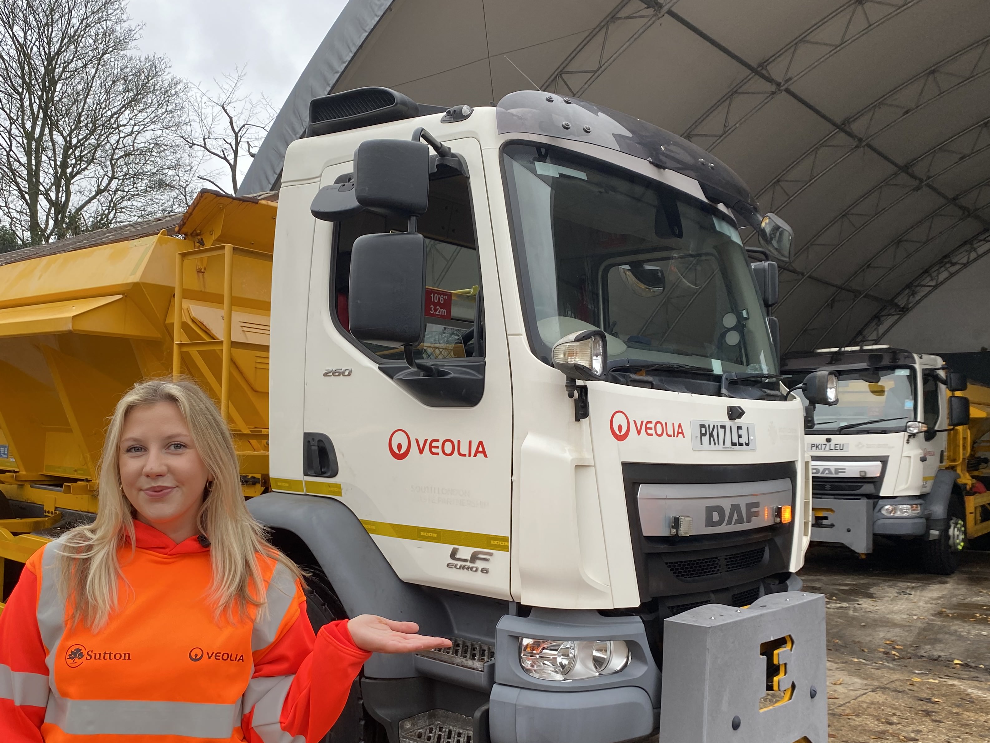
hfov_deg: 55.2
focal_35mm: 33
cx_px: 439
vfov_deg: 42.7
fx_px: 944
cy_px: 446
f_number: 1.8
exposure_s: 1/122
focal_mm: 4.25
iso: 50
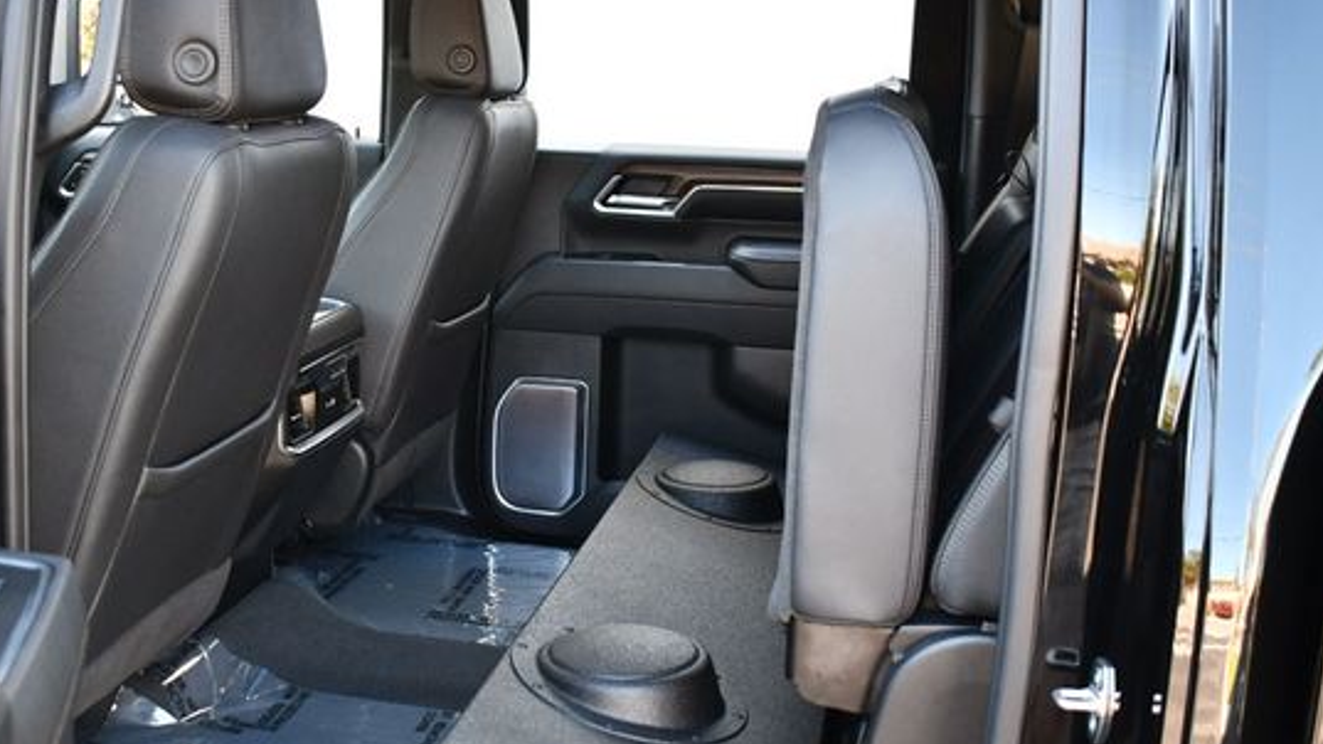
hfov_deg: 45.4
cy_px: 483
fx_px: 1579
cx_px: 574
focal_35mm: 45
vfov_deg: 26.4
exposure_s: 1/200
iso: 800
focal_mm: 18
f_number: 3.5
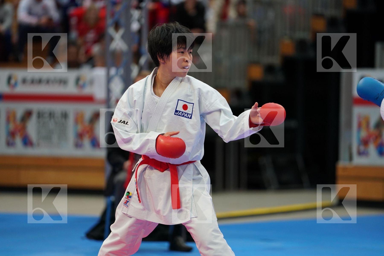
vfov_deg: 6.9
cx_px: 192
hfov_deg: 10.3
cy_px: 128
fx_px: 2133
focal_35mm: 200
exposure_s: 1/1000
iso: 1600
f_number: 2.8
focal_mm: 200
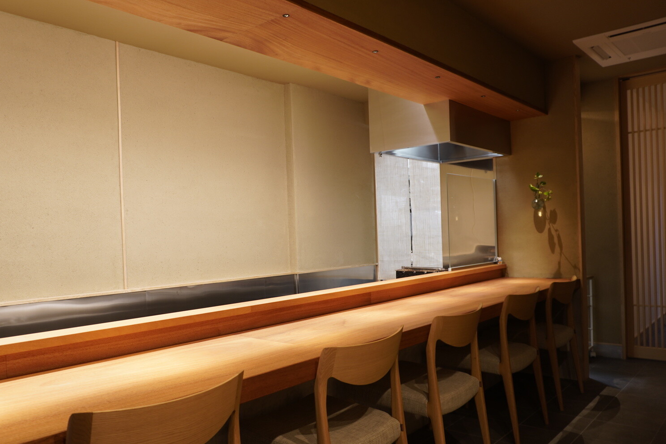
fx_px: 536
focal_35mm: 29
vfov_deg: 44.9
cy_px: 245
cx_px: 295
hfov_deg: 63.5
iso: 125
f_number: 3.5
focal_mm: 16
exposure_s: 1/6
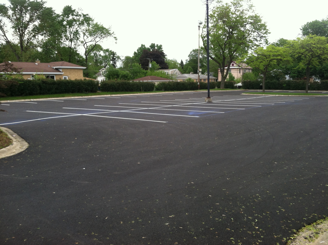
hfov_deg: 52.7
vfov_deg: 40.6
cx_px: 164
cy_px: 122
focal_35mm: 35
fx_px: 331
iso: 80
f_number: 2.8
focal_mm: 3.85
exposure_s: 1/268
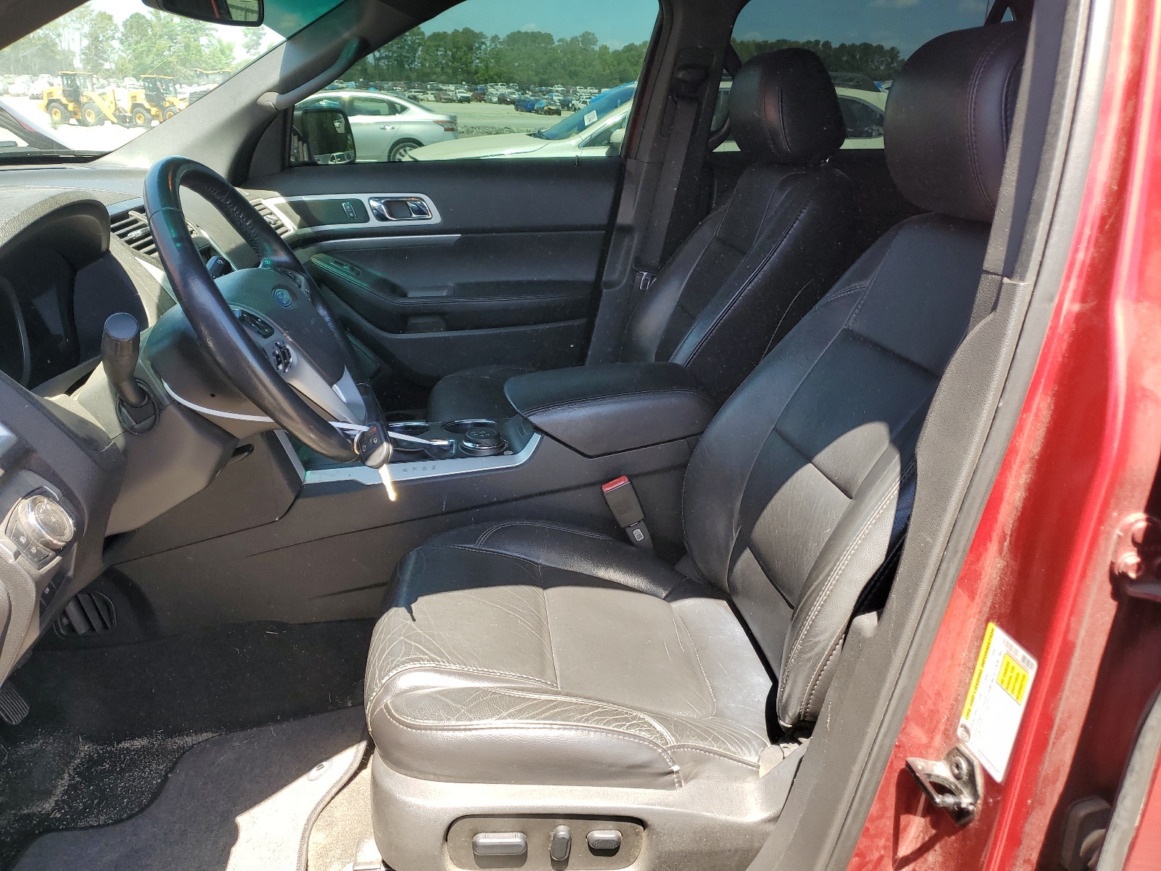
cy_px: 436
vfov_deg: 53.1
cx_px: 580
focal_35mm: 26
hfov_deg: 67.3
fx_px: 872
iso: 50
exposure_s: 1/333
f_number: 1.5
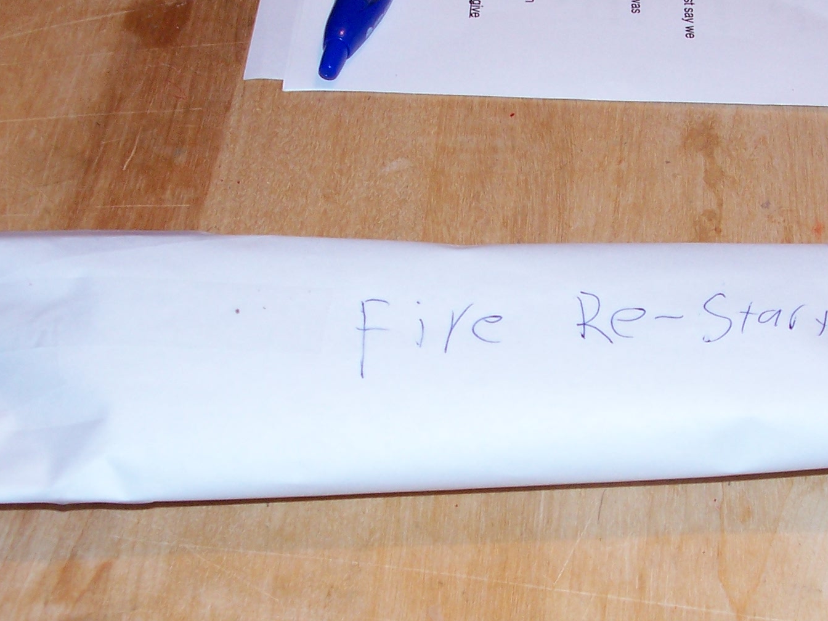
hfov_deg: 32.1
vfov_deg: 24.4
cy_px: 384
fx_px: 1435
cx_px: 489
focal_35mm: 60
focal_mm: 6
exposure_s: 1/60
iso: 140
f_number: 2.8
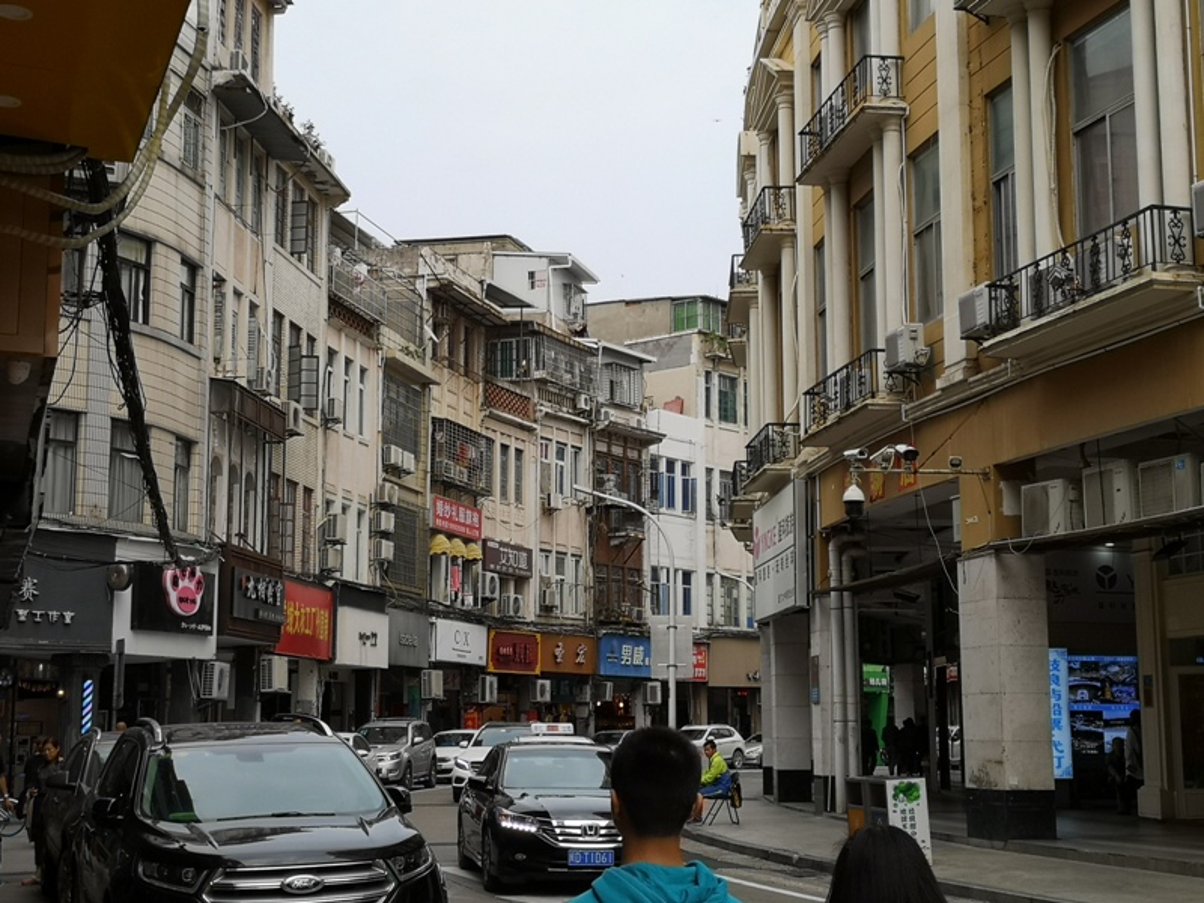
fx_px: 1774
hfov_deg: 37.5
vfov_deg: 28.6
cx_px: 602
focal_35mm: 51
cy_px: 452
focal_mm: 3.95
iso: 50
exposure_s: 1/1236
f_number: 1.8
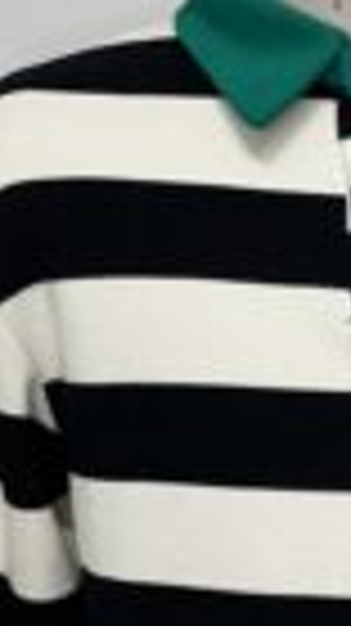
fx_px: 1459
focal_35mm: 88
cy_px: 464
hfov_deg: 13.5
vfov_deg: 24.0
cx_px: 382
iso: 64
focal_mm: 3.99
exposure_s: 1/50
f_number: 1.8
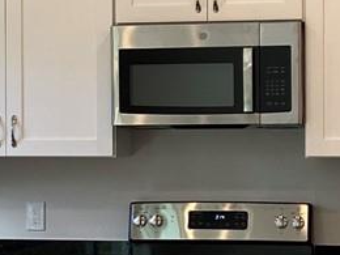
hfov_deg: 12.3
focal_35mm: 160
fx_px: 1572
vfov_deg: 9.3
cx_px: 118
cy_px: 149
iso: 64
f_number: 1.8
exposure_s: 1/120
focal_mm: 4.25
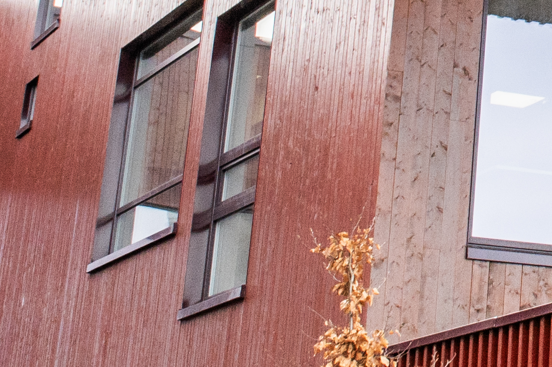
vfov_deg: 9.9
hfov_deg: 13.6
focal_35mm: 132
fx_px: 2023
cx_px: 1042
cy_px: -266
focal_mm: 24
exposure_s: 1/200
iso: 500
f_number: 11
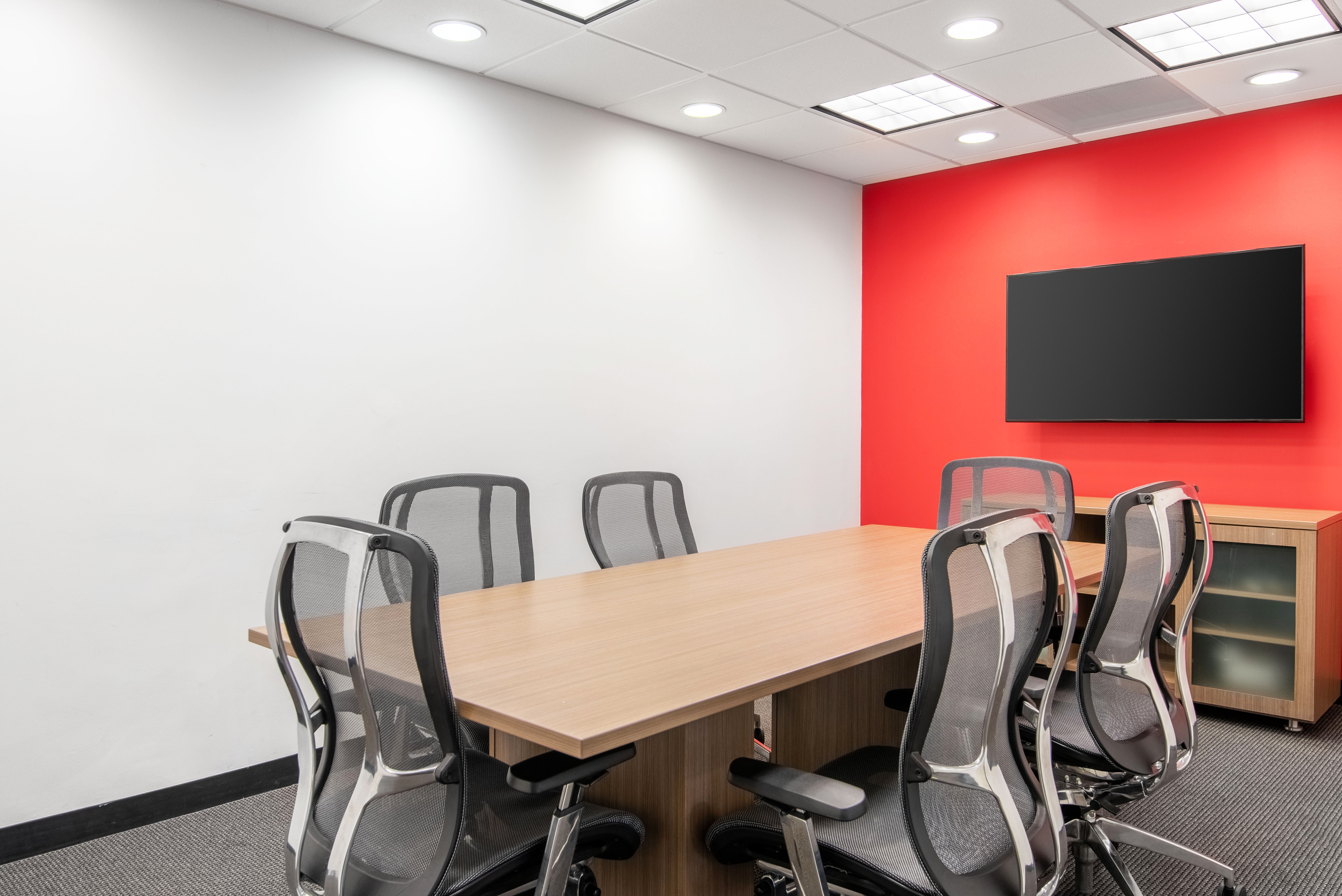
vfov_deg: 49.5
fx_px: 969
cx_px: 657
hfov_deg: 69.4
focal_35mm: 26
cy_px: 404
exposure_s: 1/80
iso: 200
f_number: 8
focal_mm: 18
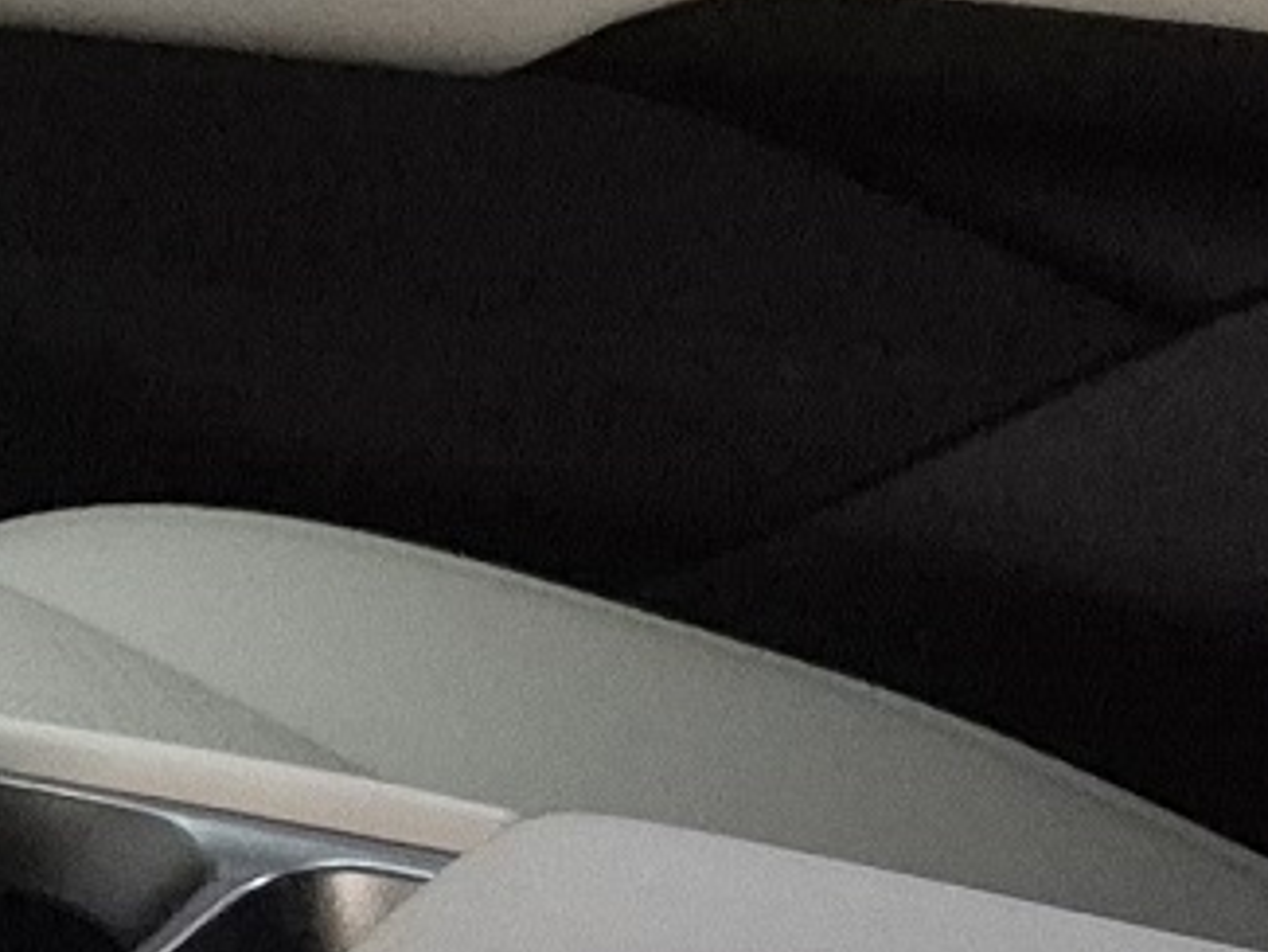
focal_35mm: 170
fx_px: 6229
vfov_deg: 8.7
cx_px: -2918
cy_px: 667
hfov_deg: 8.8
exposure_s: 1/30
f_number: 1.8
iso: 1600
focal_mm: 5.4
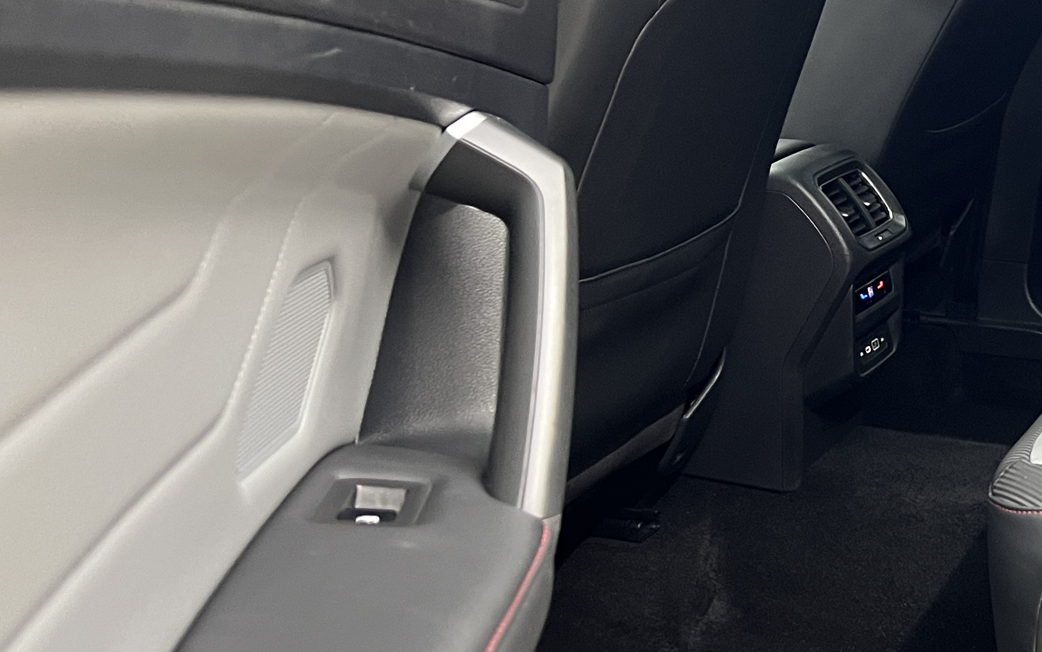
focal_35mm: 64
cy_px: 213
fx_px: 1817
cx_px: 1166
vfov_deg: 20.2
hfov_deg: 28.8
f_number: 1.5
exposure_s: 1/50
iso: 250
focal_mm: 5.7
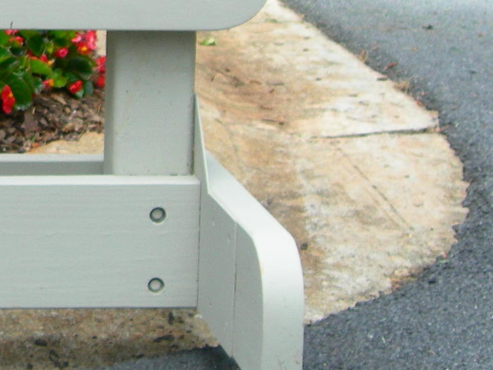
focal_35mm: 126
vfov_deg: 11.7
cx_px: -108
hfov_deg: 15.1
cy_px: 17
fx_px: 1794
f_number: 2.8
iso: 50
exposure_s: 1/274
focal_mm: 7.8
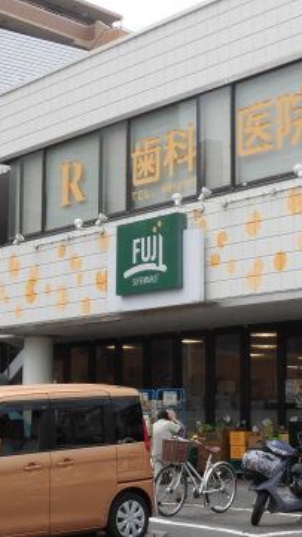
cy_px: 250
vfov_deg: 25.6
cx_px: 159
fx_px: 1182
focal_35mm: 83
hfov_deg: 14.6
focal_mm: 7.72
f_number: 3.8
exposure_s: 1/800
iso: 100
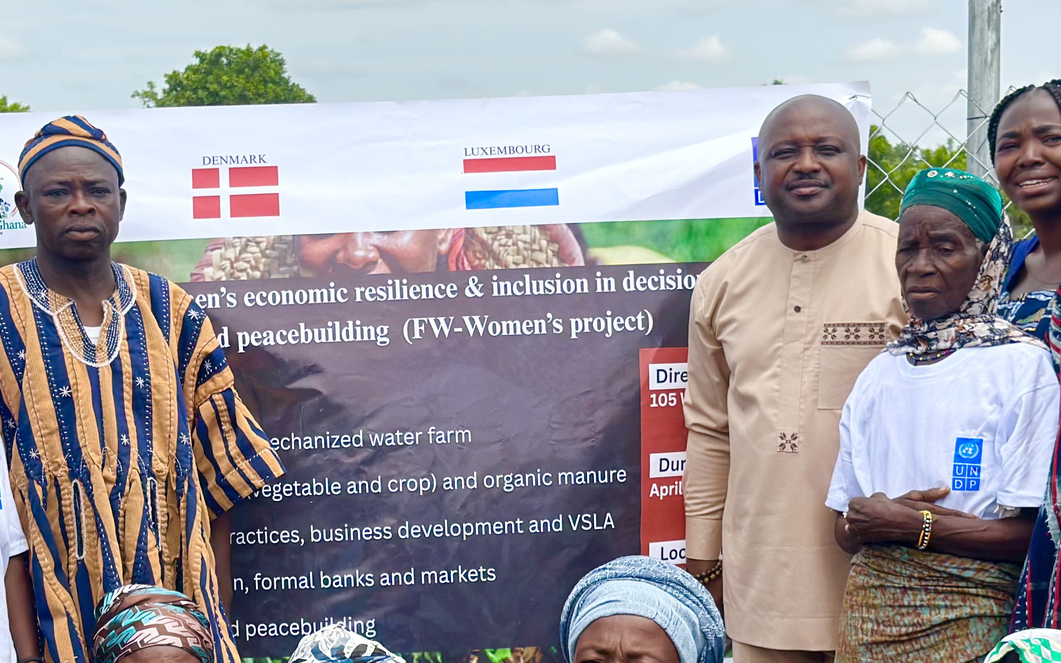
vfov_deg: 15.9
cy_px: 446
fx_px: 2371
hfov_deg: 25.2
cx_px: 424
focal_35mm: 82
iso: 100
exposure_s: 1/4566
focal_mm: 6.86
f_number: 1.78
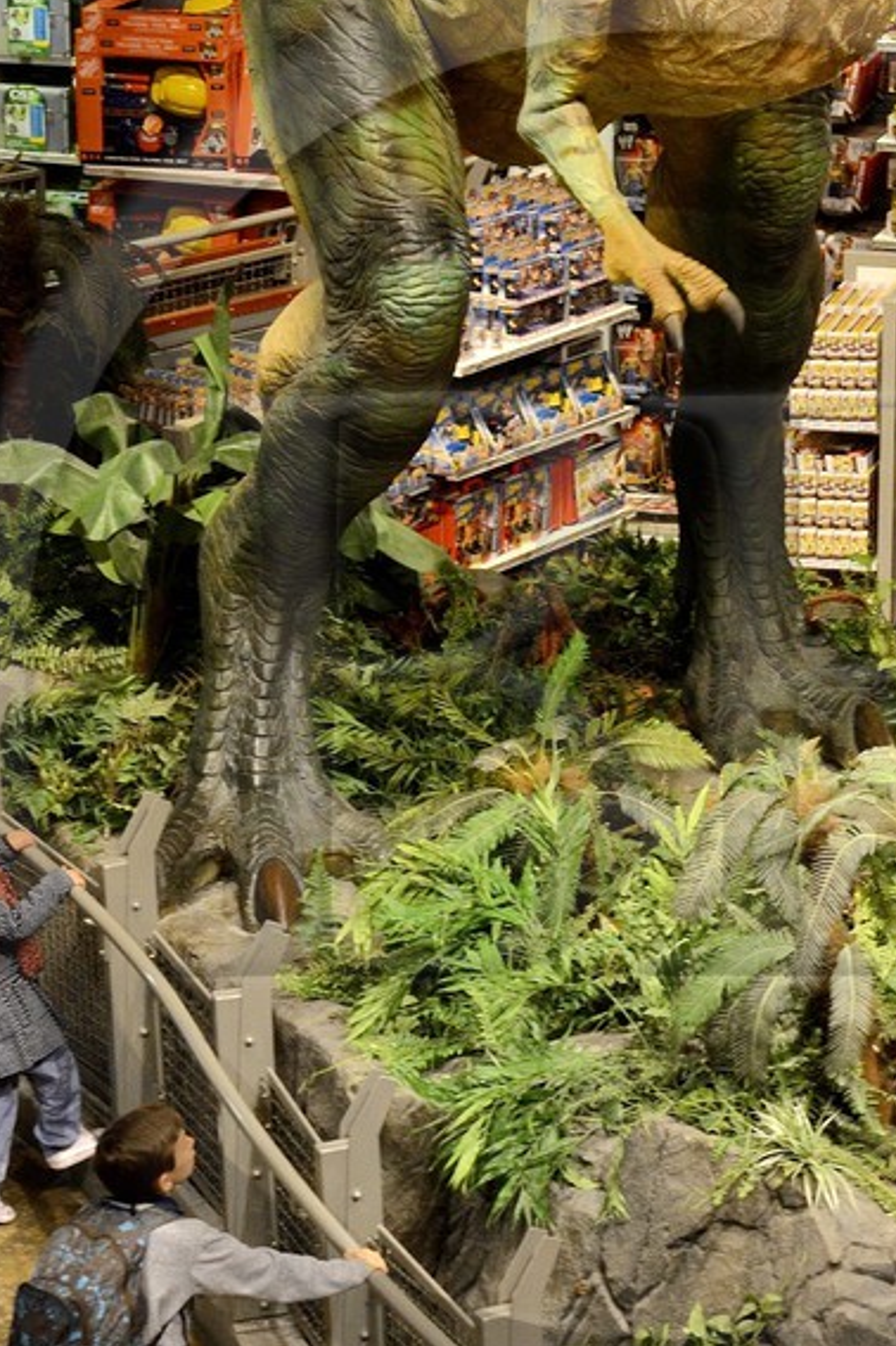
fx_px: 5793
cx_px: 678
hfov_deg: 8.8
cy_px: 687
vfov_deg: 13.3
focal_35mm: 155
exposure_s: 1/50
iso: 1600
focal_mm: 55
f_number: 5
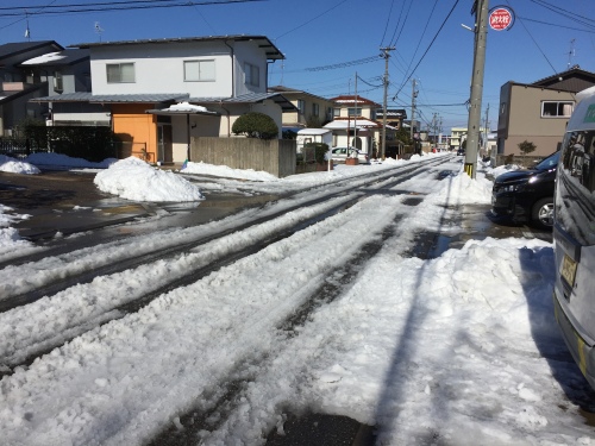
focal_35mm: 29
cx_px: 298
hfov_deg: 61.7
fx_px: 498
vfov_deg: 48.2
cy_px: 223
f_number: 2.2
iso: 32
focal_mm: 4.15
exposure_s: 1/6623
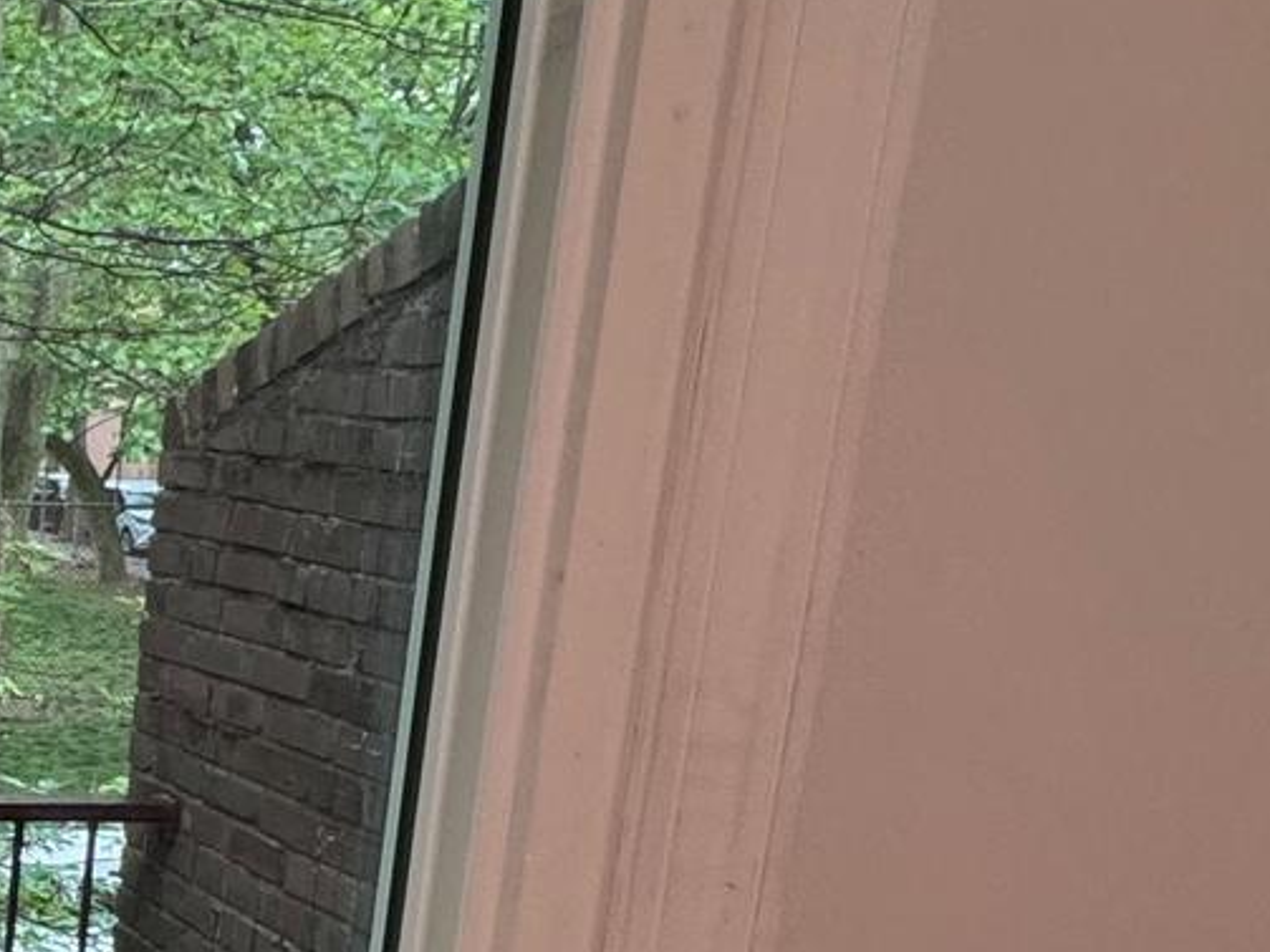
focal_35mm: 57
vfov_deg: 24.9
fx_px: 2091
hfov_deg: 24.3
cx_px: -750
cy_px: 854
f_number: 2.2
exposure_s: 1/120
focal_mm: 2.22
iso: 160
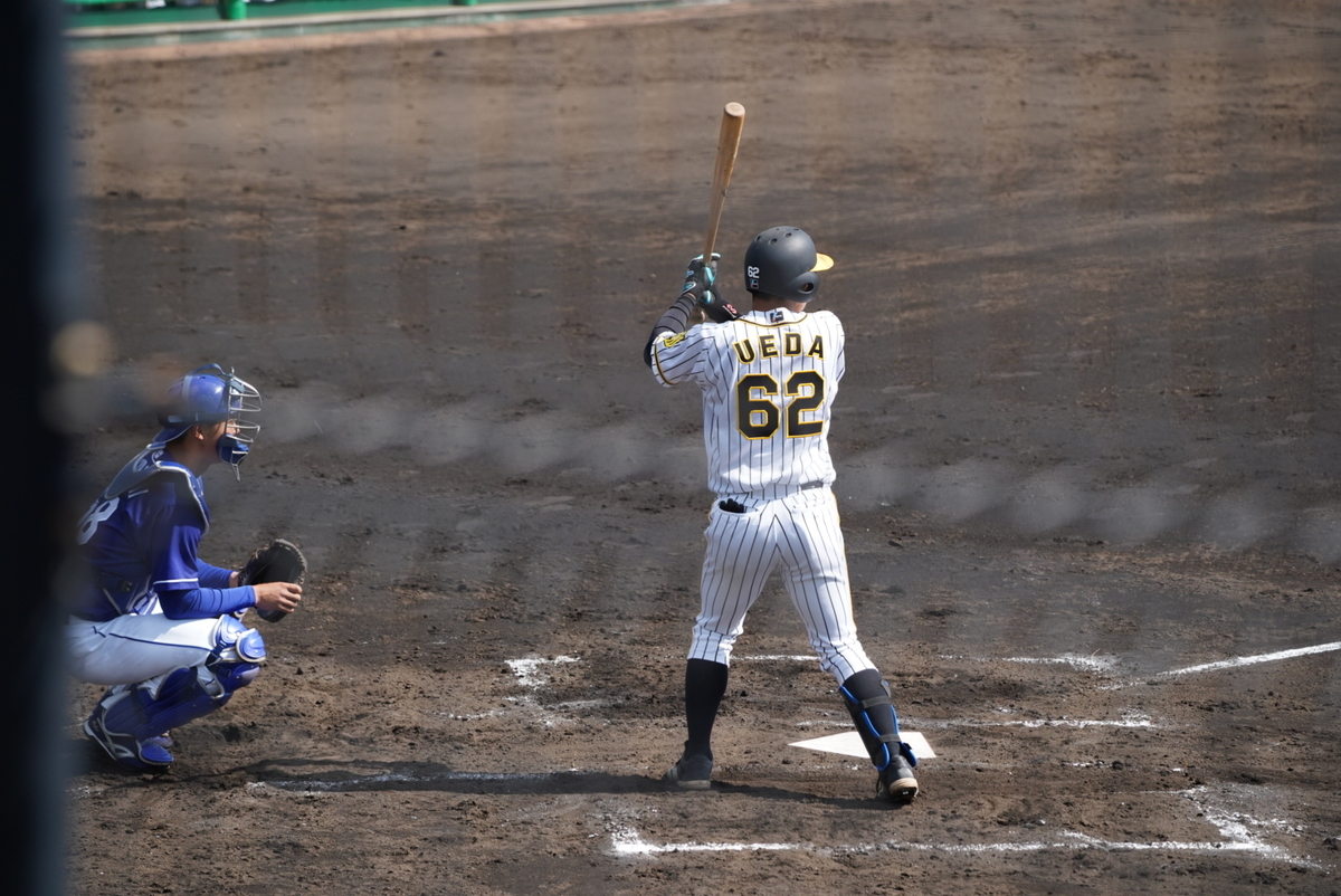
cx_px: 670
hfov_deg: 8.8
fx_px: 8723
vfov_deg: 5.9
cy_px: 448
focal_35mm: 234
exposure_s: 1/800
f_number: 7.1
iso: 400
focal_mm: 234
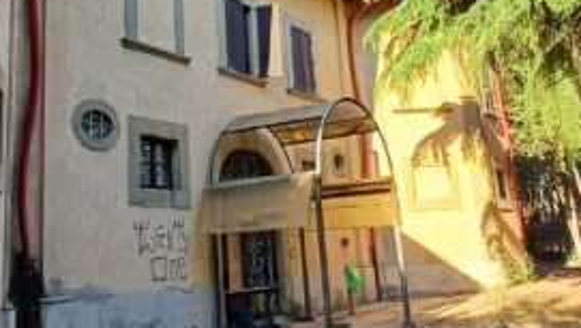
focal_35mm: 45
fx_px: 694
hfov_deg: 45.0
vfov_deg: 26.3
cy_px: 85
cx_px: 214
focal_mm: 1.64
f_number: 2.2
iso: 40
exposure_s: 1/298
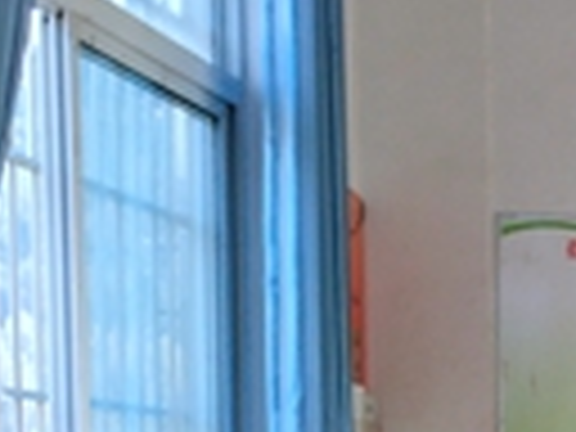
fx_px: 2346
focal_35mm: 141
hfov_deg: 11.9
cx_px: 1296
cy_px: 675
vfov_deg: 10.1
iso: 137
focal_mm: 3.95
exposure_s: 1/100
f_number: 1.8
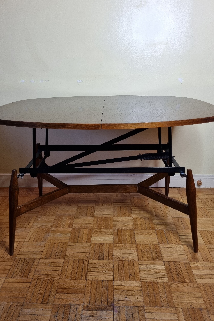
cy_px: 156
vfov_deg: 65.5
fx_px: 250
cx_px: 101
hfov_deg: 46.4
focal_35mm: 28
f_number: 1.8
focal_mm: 5.4
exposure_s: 1/100
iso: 160
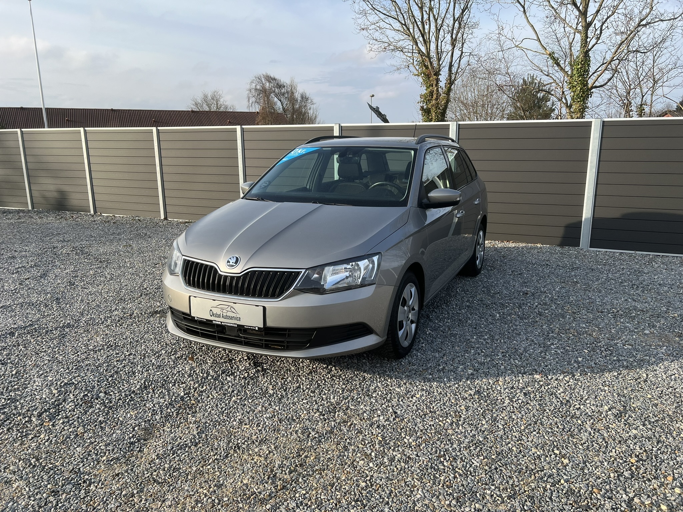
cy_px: 256
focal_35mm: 26
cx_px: 342
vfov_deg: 53.1
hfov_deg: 67.3
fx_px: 513
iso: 50
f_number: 1.5
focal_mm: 5.7
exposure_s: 1/1901
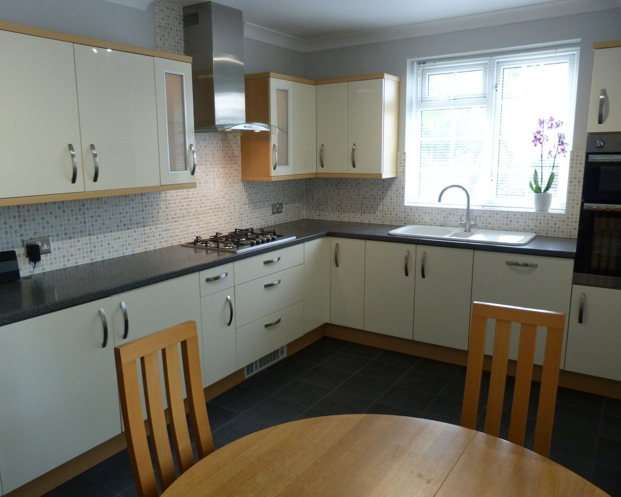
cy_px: 256
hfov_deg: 64.0
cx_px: 284
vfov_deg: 53.2
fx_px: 496
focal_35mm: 27
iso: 160
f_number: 2.8
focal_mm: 4.5
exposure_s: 1/60
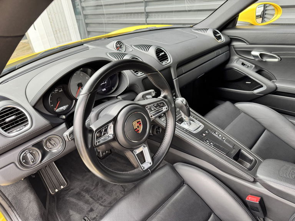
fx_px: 205
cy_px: 110
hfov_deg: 71.6
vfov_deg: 56.8
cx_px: 148
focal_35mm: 24
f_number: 1.78
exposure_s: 1/110
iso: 200
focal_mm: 6.76
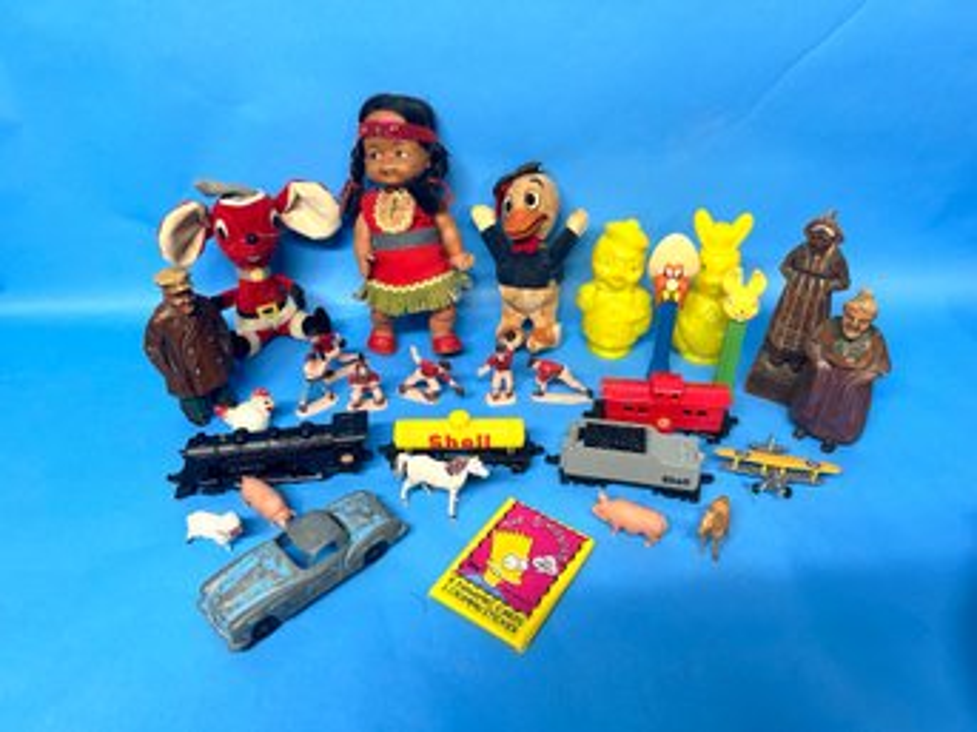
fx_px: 734
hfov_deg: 67.3
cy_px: 366
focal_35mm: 26
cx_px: 488
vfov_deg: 53.0
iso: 80
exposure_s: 1/60
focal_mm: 5.7
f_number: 1.5
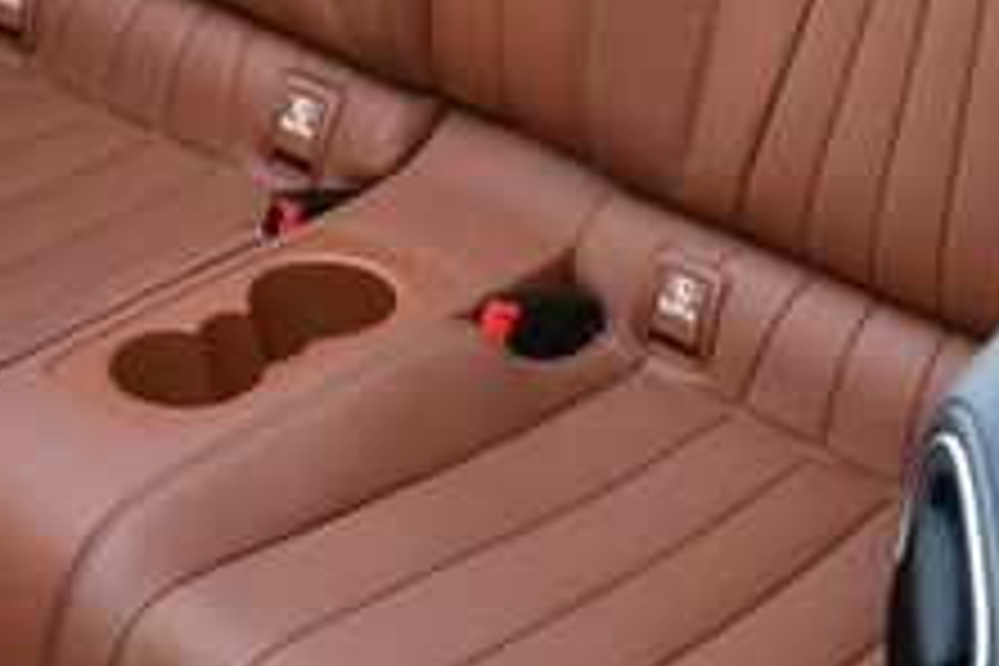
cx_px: 540
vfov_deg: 12.7
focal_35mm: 104
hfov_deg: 19.6
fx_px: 2886
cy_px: -230
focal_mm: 18
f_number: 4
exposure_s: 1/250
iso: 400
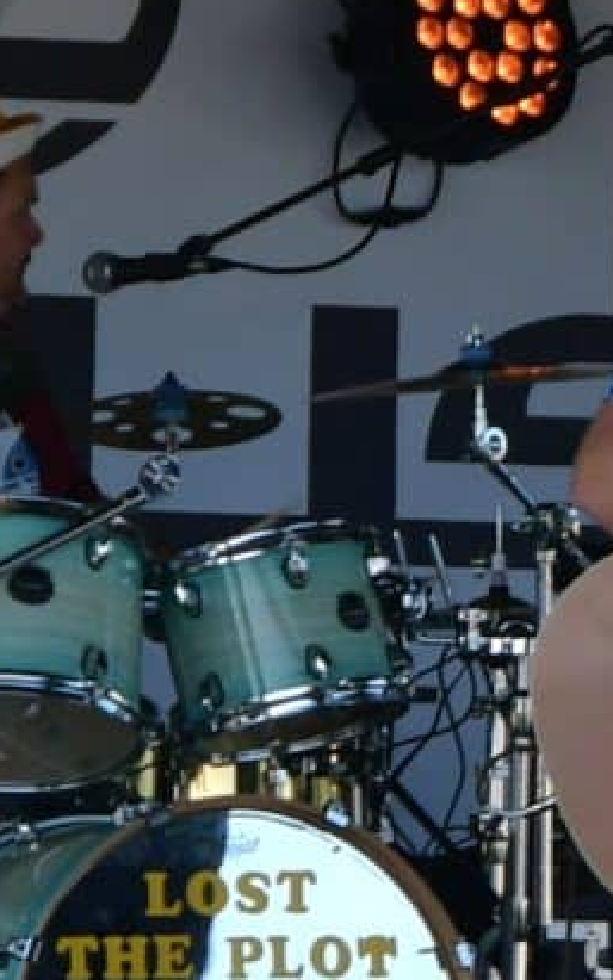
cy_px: 354
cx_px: 1162
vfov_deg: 2.2
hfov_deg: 1.3
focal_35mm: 976
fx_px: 26082
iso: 160
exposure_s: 1/320
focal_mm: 105
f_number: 8
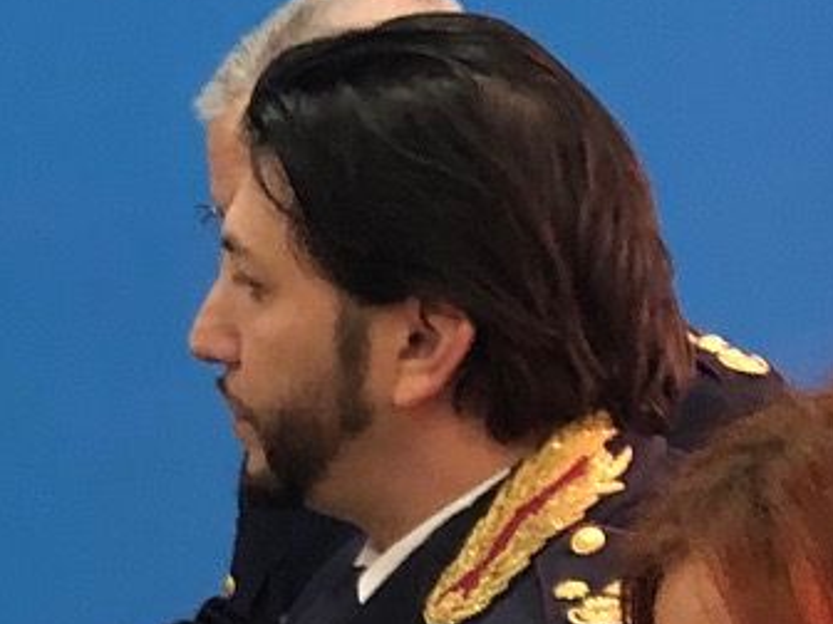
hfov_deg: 10.8
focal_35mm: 168
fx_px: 4043
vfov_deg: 8.8
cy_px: 131
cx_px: -778
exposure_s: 1/13
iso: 100
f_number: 1.8
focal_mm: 4
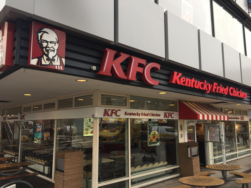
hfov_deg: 61.7
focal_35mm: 29
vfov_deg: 48.2
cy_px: 94
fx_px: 210
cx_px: 126
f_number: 2.2
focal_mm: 4.15
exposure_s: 1/100
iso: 32
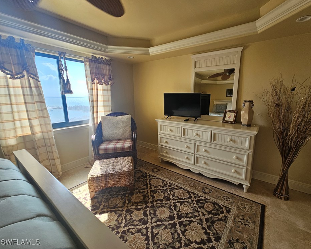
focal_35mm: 14
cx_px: 171
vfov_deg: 87.9
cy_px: 121
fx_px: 129
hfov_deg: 100.4
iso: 64
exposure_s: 1/120
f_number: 2.2
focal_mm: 2.2
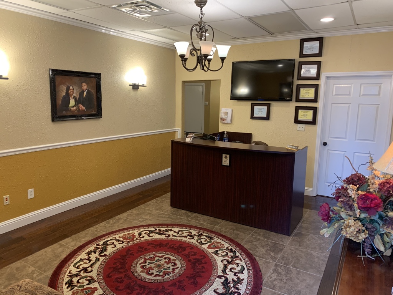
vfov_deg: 53.1
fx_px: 295
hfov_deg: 67.3
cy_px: 148
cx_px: 196
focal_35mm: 26
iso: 160
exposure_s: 1/60
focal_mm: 4.25
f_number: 1.8
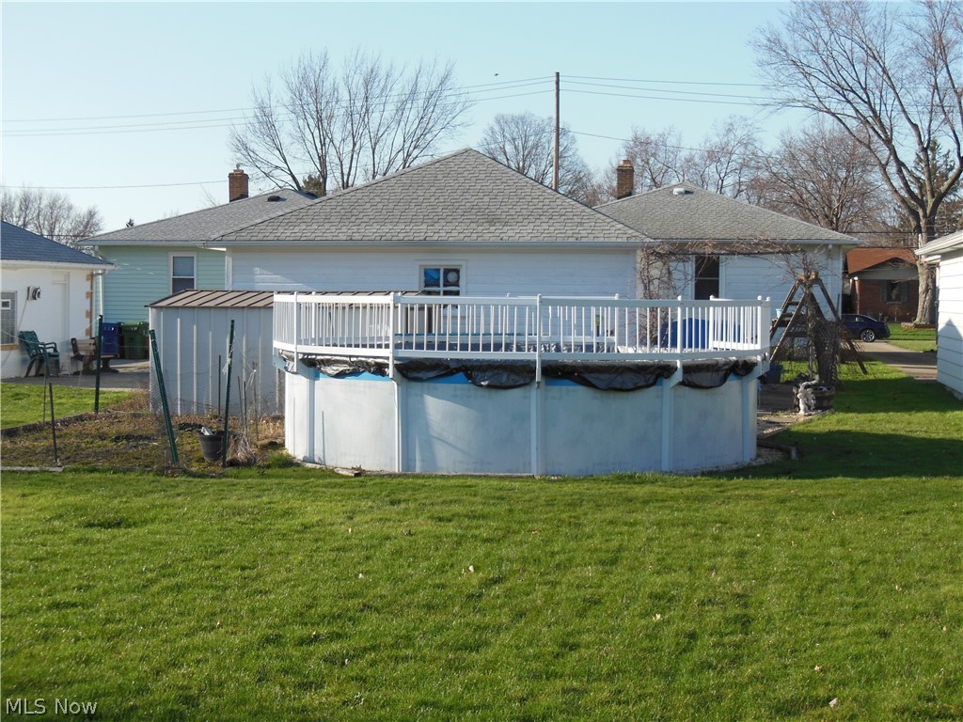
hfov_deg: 32.2
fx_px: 1669
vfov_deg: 24.4
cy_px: 361
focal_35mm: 60
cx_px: 482
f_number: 5
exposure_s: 1/400
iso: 125
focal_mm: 10.7
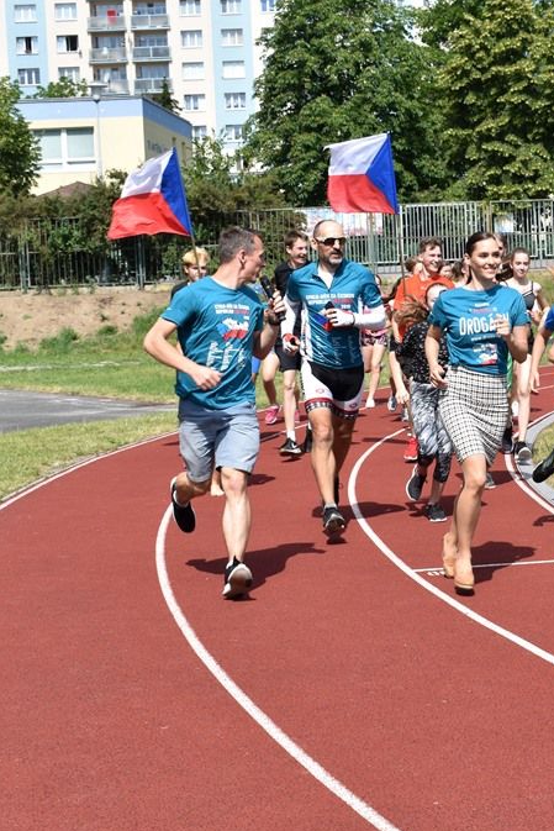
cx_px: 492
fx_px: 1684
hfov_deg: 18.4
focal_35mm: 73
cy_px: 419
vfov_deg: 27.7
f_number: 8
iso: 100
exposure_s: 1/250
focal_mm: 32
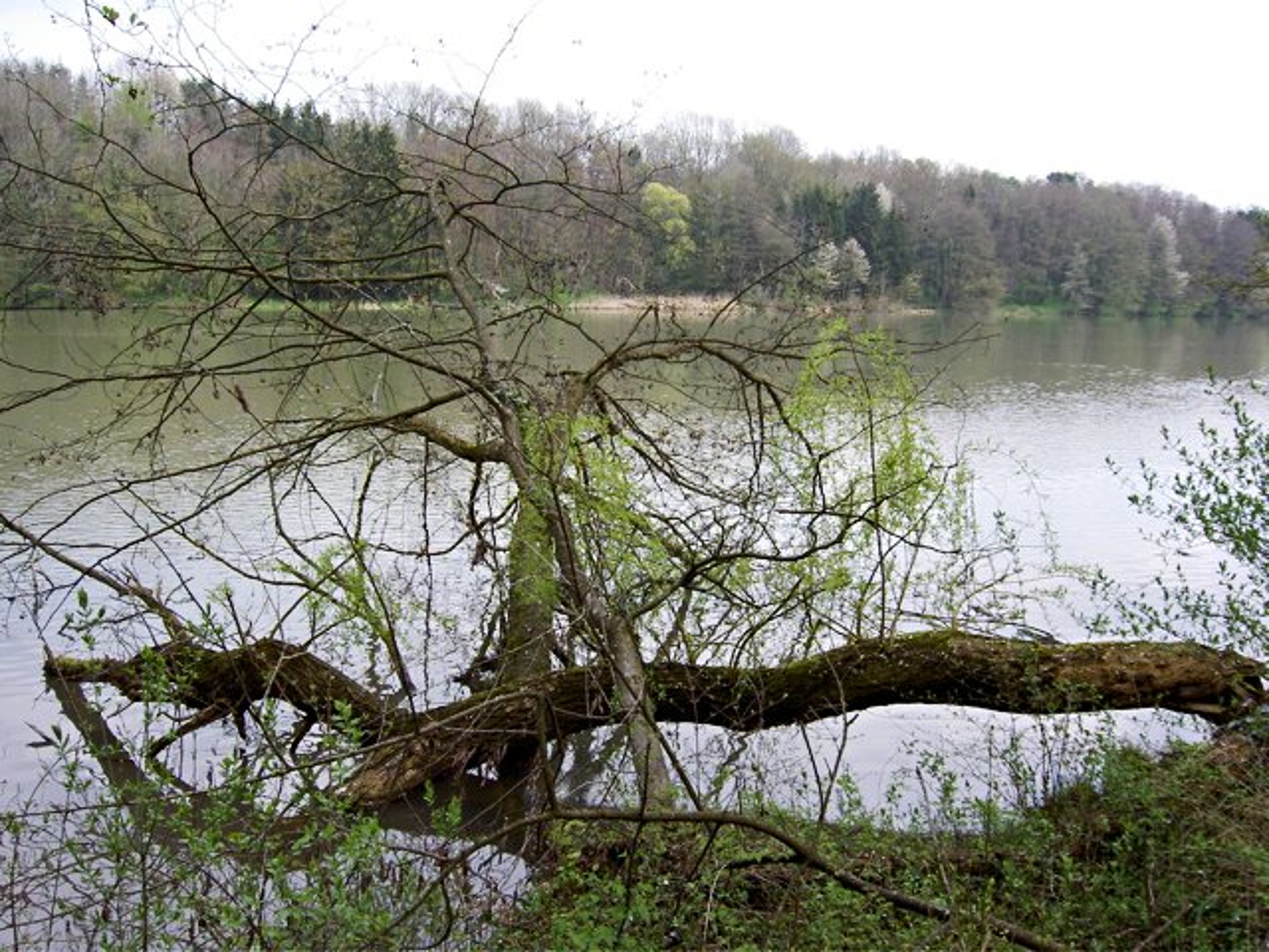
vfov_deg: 41.8
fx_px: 1246
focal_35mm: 34
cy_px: 476
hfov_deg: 54.0
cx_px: 634
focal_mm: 5.6
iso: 50
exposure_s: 1/125
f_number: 4.7
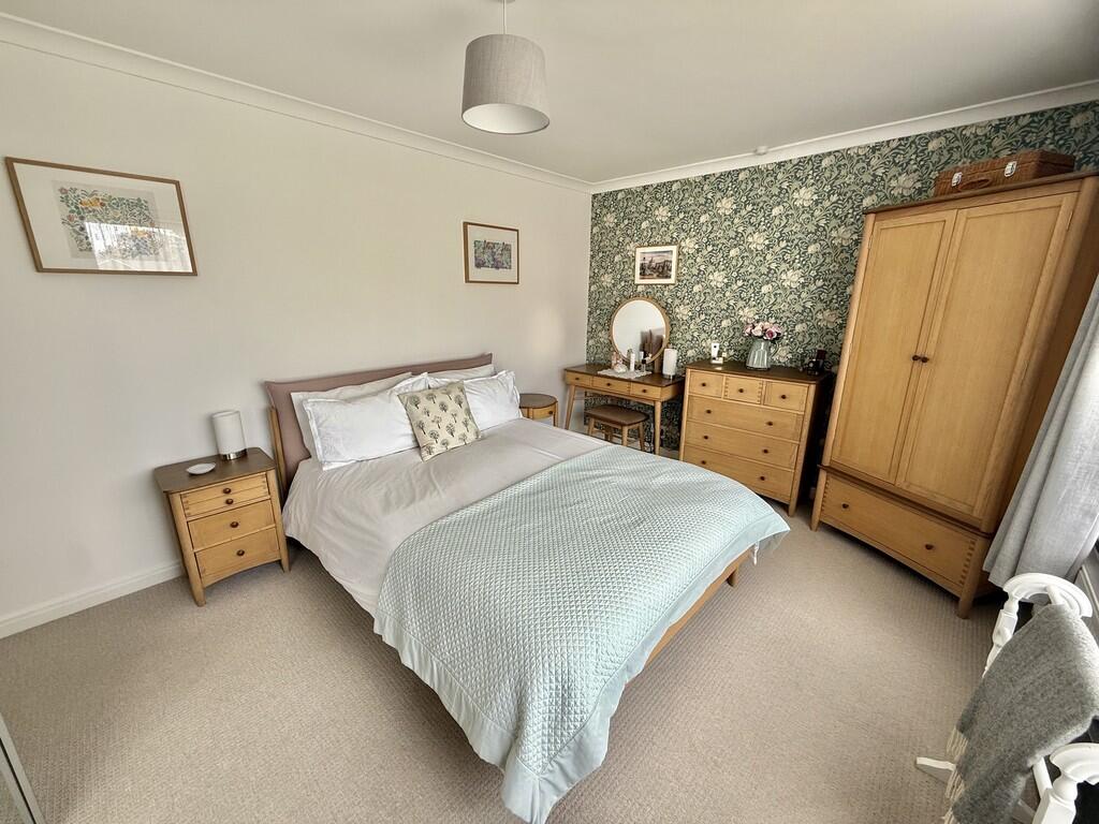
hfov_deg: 102.1
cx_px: 550
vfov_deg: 85.7
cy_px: 412
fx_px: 444
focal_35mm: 14
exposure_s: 1/99
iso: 80
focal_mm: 2.22
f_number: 2.2
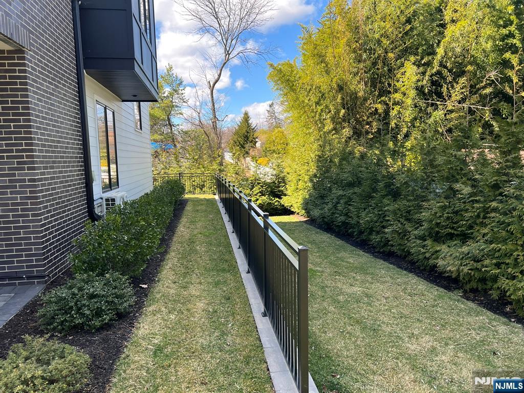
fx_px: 394
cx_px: 262
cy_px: 196
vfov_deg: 53.1
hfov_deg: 67.3
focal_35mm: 26
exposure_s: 1/674
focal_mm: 5.7
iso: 50
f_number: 1.5
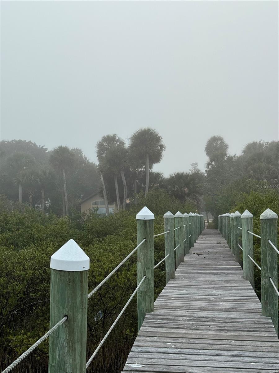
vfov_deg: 39.7
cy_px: 186
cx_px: 140
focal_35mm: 48
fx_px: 516
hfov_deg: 30.3
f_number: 1.78
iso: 64
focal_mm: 6.76
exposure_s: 1/372
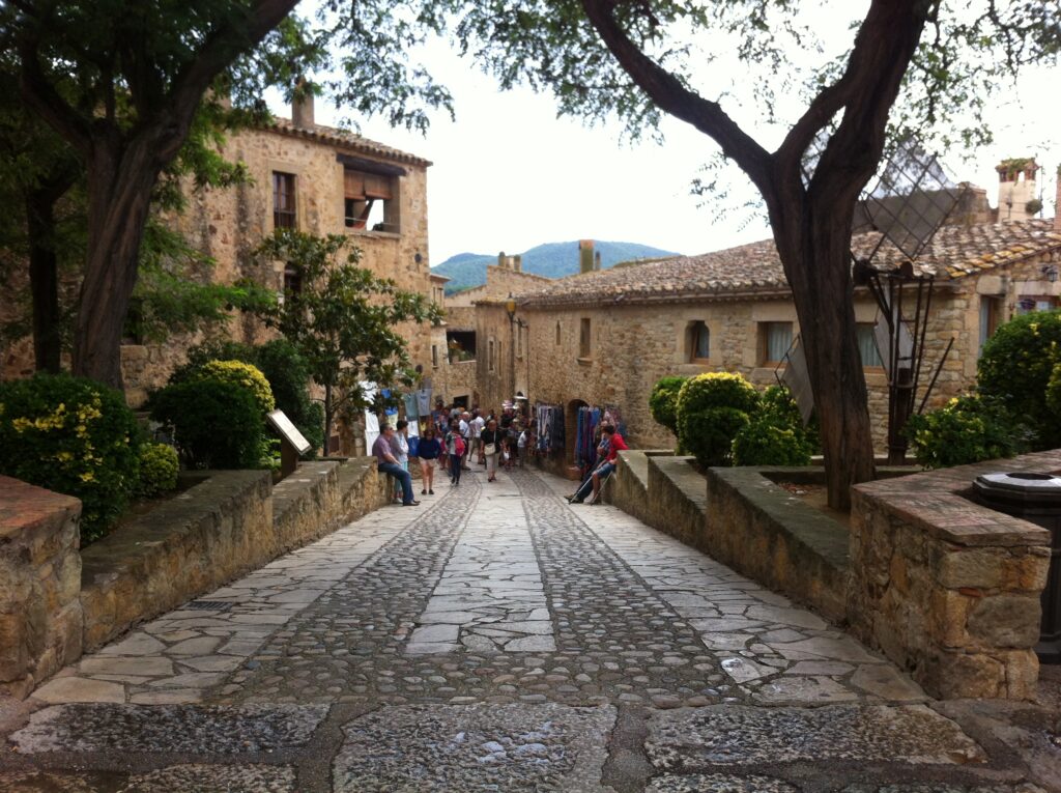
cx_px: 530
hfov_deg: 52.7
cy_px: 396
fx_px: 1071
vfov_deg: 40.6
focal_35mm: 35
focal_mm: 3.85
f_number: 2.8
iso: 80
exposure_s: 1/487
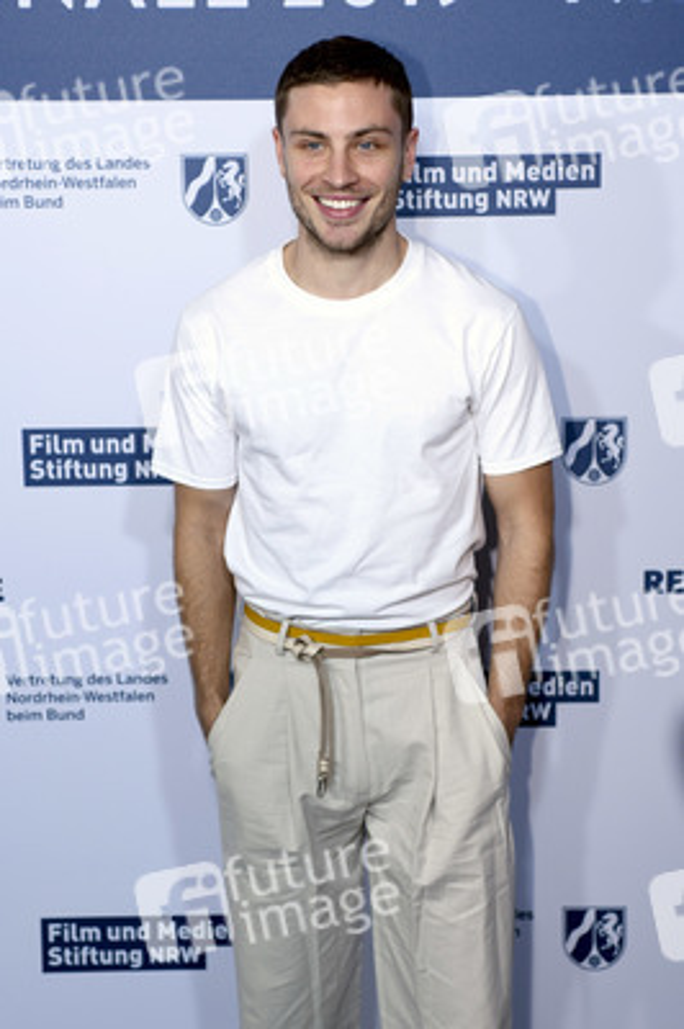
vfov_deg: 28.9
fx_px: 1998
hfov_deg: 19.4
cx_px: 342
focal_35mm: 70
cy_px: 514
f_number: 4
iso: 800
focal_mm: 70
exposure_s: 1/400
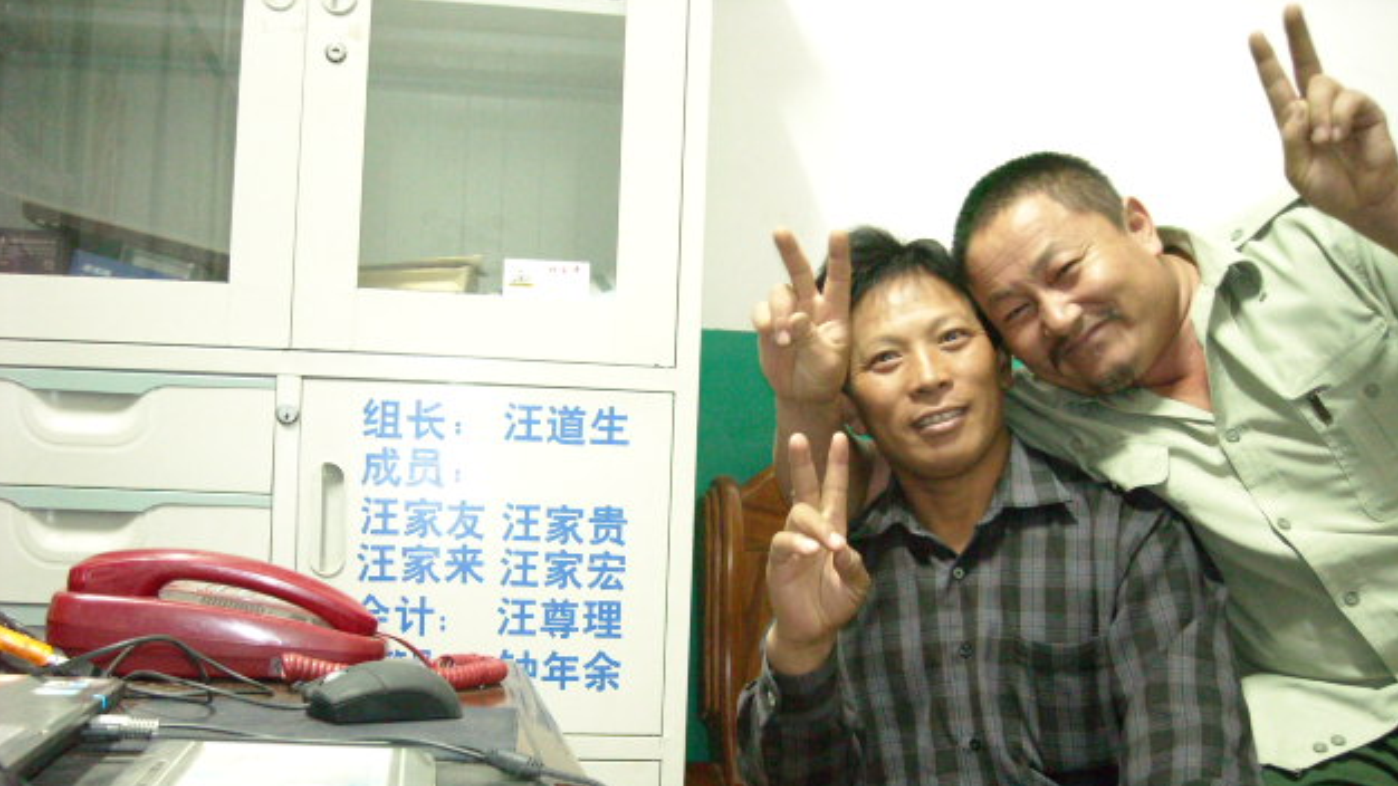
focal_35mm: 39
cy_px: 534
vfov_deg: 30.2
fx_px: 1446
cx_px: 706
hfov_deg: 51.6
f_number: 2.8
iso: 800
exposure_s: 1/3
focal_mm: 5.7
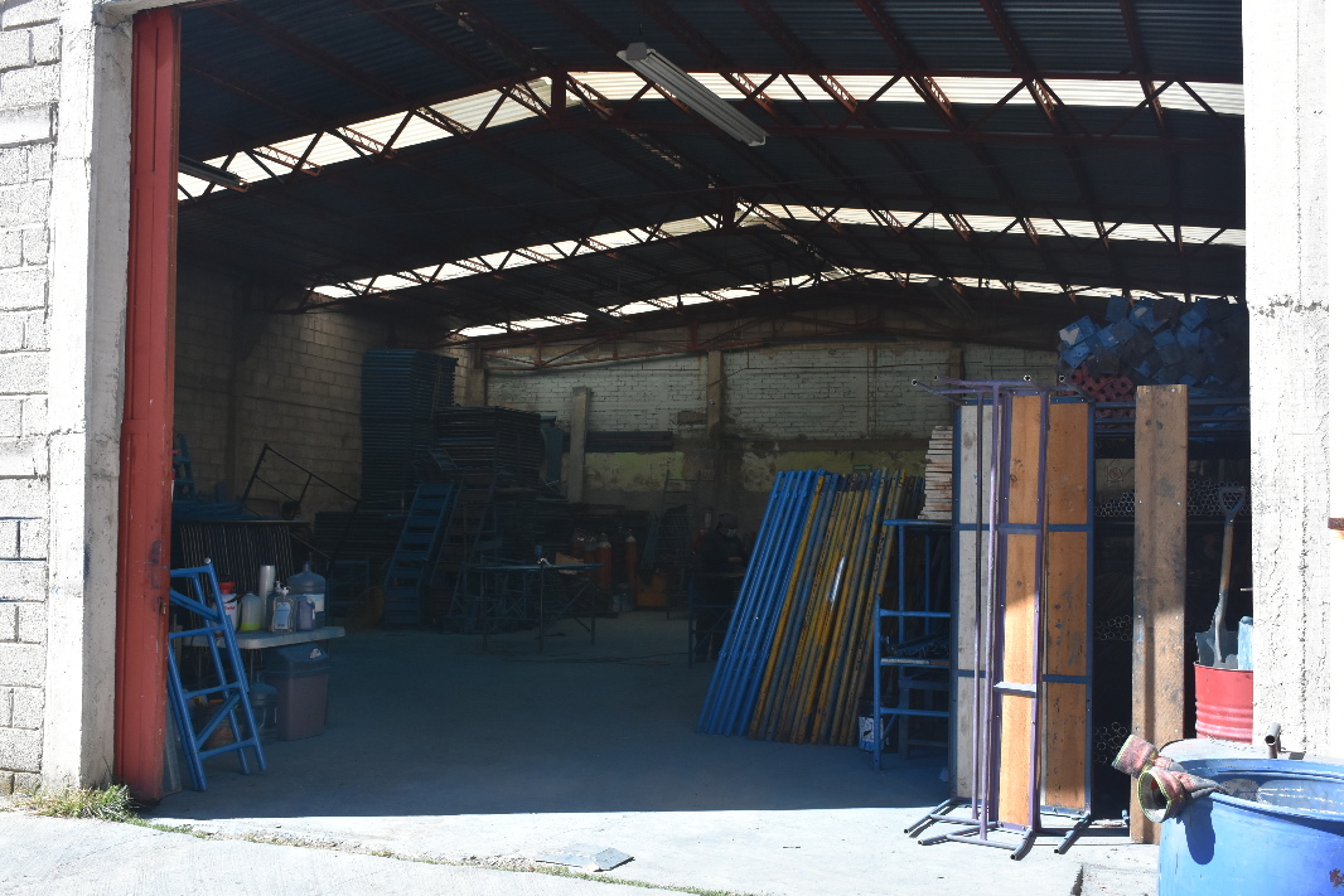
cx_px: 672
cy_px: 448
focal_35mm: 36
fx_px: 1344
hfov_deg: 53.1
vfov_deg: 36.9
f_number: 8
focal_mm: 24
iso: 640
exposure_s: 1/500
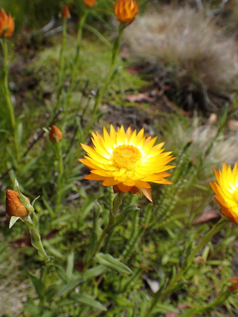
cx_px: 122
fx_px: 284
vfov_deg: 58.3
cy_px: 155
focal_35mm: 31
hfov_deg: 45.4
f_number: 3.2
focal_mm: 5.5
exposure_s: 1/640
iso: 100
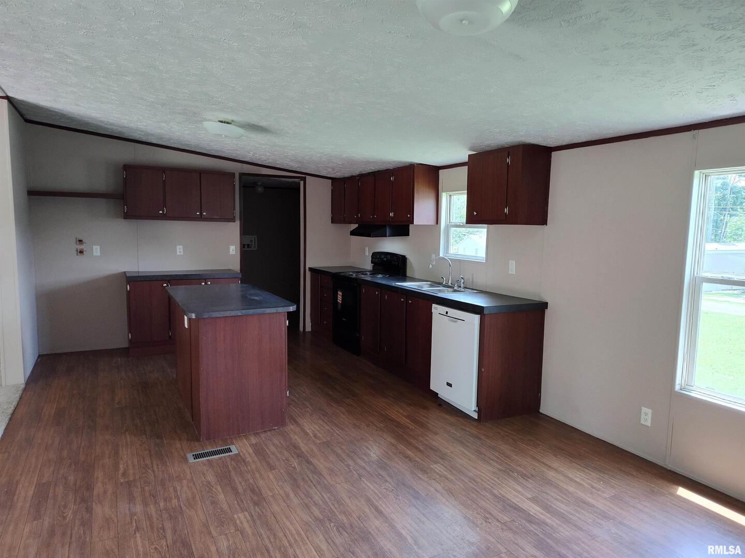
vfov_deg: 58.9
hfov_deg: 73.9
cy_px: 279
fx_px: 495
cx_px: 372
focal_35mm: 23
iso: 264
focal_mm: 5.56
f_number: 1.88
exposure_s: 1/120
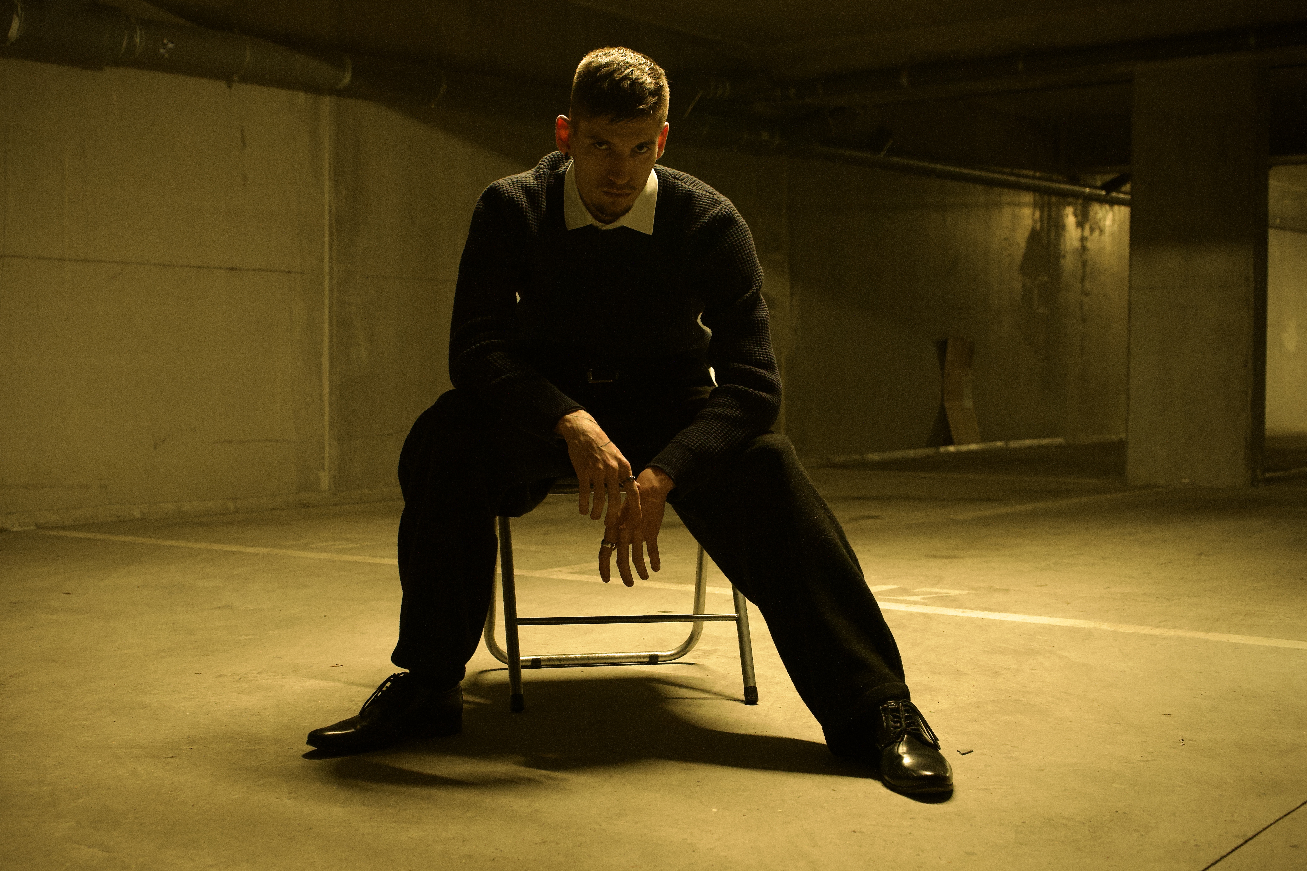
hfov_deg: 41.1
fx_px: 1742
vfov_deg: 28.1
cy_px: 424
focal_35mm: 48
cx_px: 615
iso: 4000
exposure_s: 1/50
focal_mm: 43
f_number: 5.6
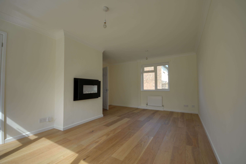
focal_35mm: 15
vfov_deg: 77.2
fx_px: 102
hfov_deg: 100.5
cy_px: 82
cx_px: 123
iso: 200
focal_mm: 10
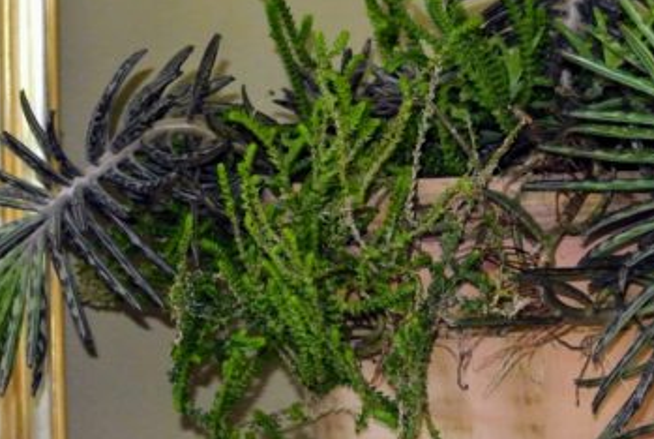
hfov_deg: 11.5
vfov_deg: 7.7
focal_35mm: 178
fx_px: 3239
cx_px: 232
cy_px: 236
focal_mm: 30
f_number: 3.8
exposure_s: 1/60
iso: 800
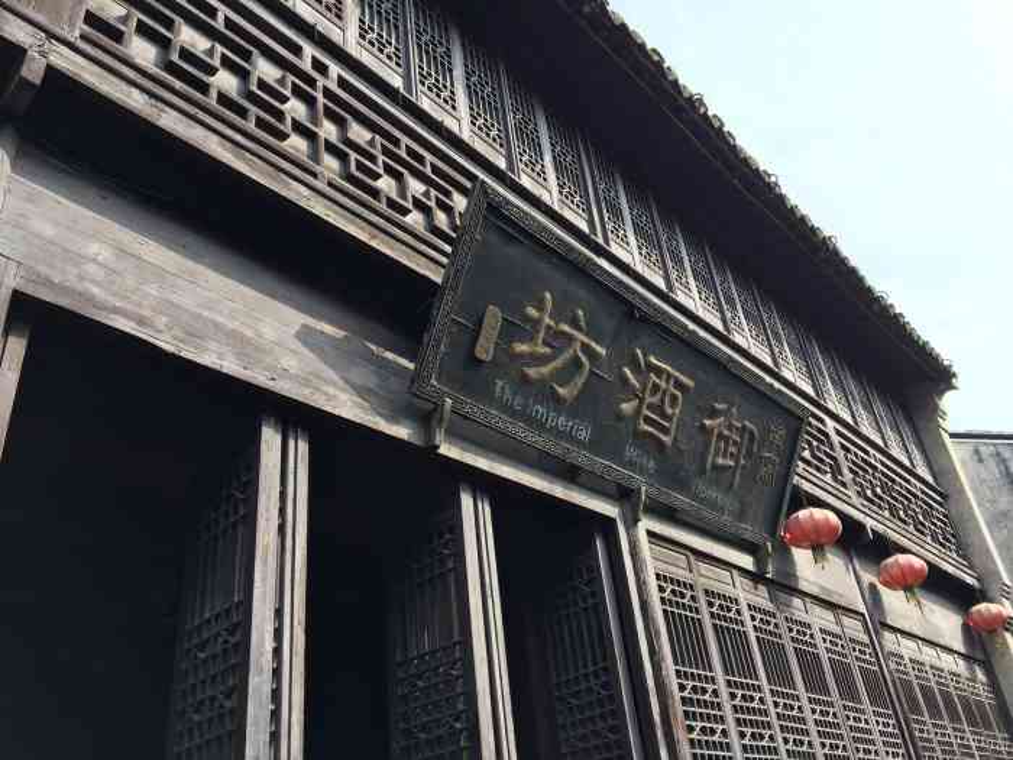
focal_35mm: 29
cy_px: 380
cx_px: 506
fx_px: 849
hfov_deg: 61.7
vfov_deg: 48.2
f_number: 2.2
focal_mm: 4.15
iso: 25
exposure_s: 1/450
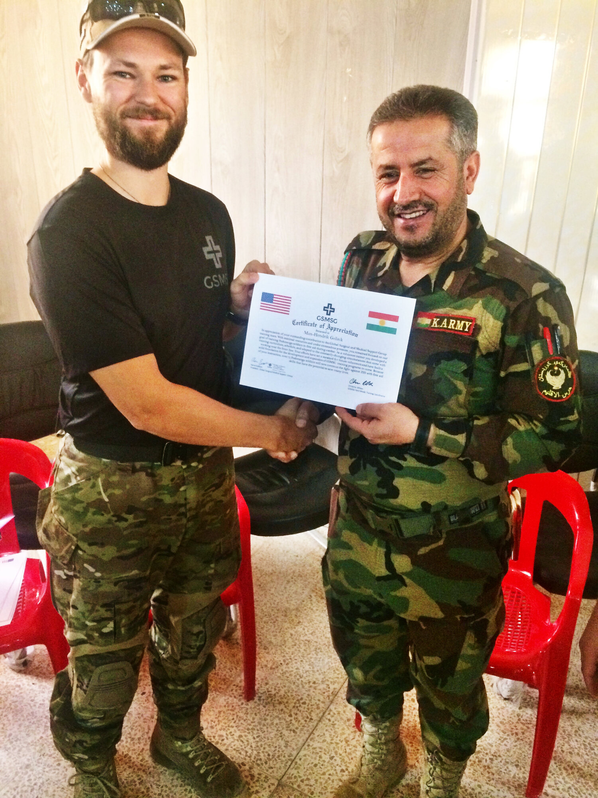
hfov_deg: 48.2
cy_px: 399
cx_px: 299
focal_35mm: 29
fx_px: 668
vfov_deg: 61.7
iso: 250
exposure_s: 1/20
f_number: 2.2
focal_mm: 4.15
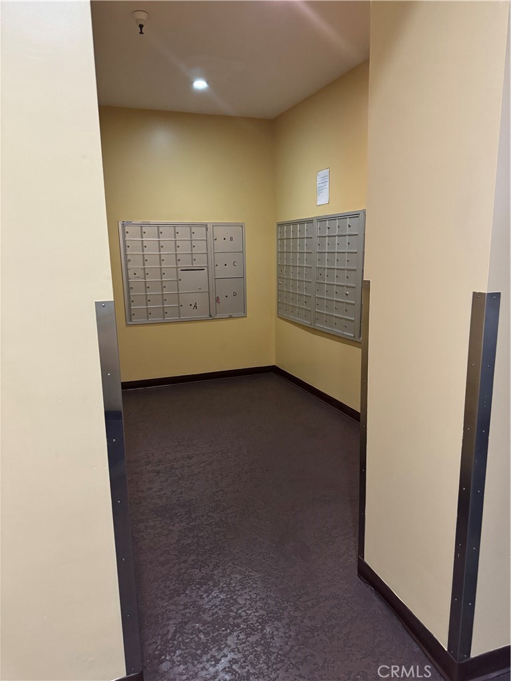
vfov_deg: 71.6
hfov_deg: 56.8
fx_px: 472
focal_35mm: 24
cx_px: 256
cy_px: 340
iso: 800
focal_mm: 6.76
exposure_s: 1/60
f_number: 1.78
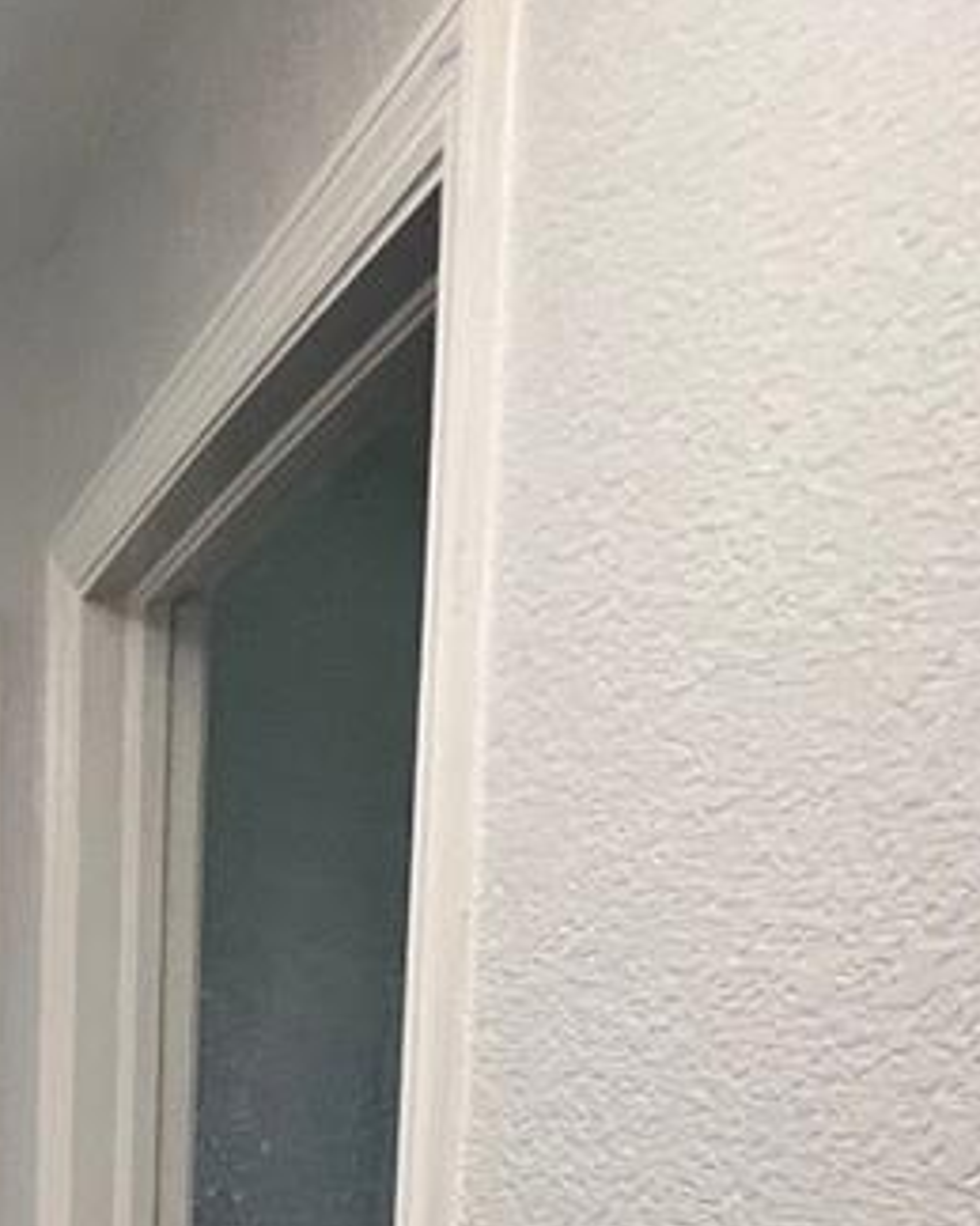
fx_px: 1705
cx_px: -397
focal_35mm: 47
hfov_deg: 25.8
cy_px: 1408
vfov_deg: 33.5
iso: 250
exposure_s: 1/120
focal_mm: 1.57
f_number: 1.8
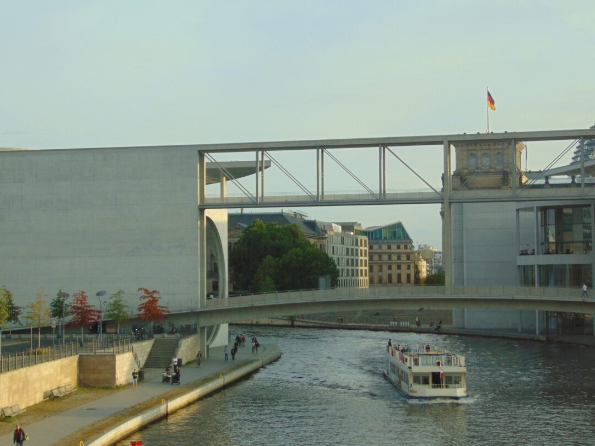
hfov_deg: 27.4
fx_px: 1220
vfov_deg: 20.7
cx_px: 298
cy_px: 223
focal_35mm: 71
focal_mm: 12.8
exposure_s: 1/50
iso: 80
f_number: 3.7
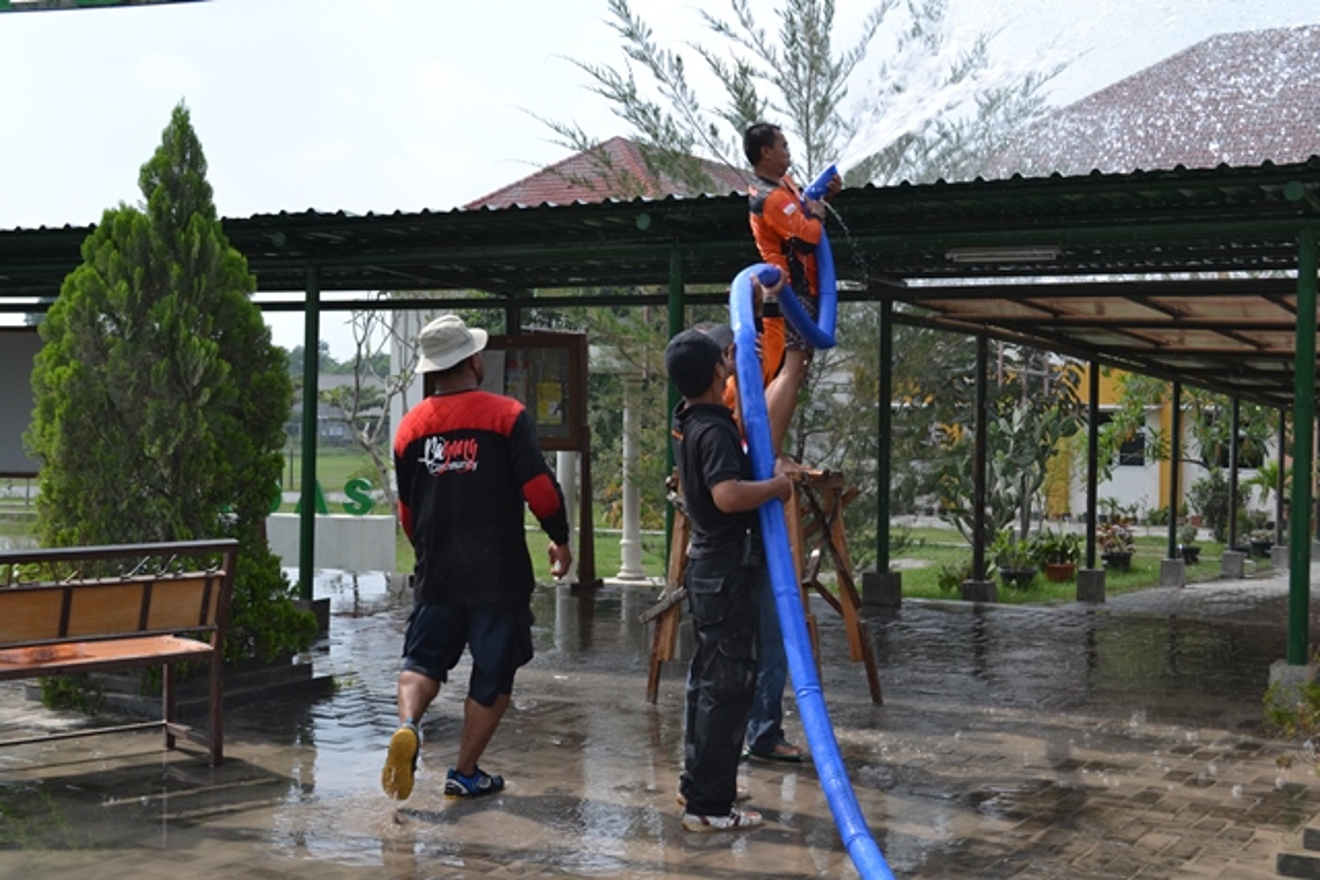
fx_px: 1650
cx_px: 660
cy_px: 440
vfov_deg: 29.9
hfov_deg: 43.6
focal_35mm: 45
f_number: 7.1
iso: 100
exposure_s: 1/200
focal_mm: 30
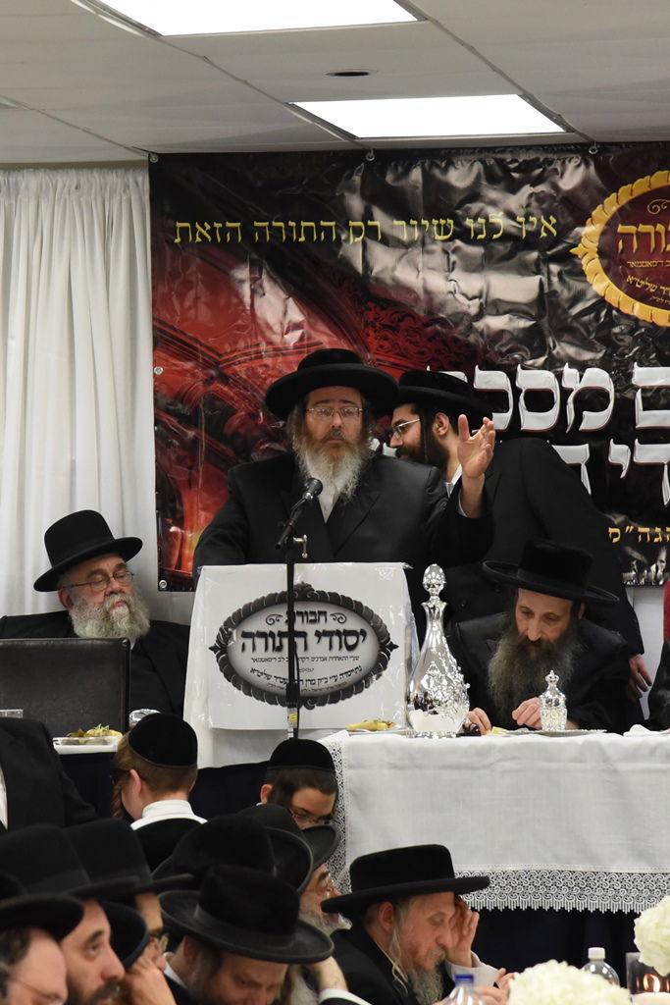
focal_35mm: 120
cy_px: 502
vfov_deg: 17.1
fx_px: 3349
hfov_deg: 11.4
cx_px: 335
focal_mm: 120
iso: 3600
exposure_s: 1/250
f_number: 5.6
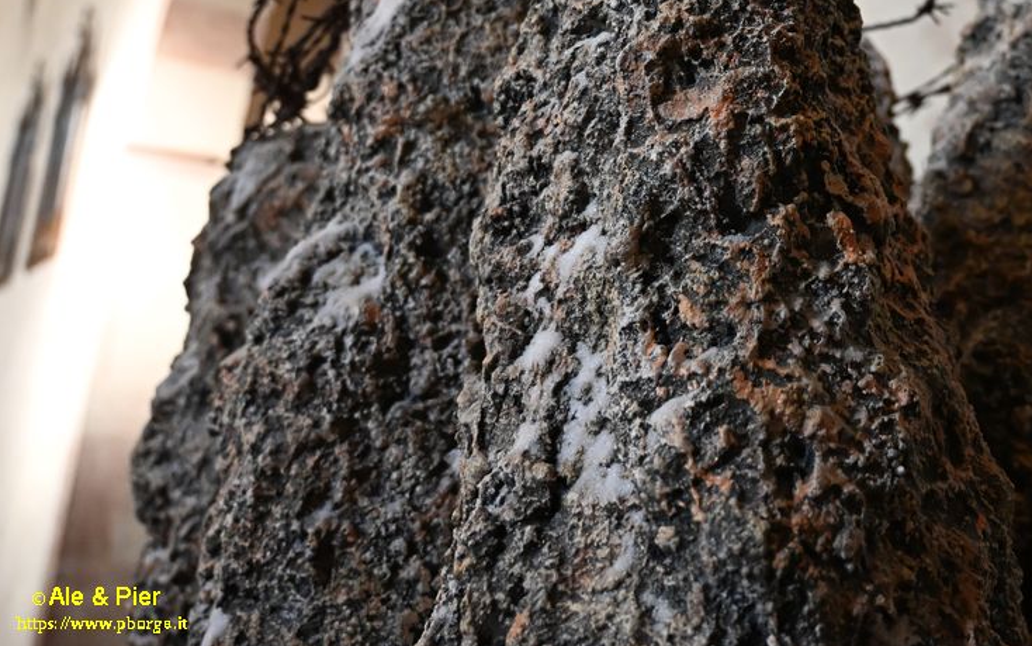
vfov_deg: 31.1
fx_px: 1125
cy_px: 118
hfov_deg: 46.8
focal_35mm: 40
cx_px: 820
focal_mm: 24
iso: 5000
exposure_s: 1/60
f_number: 4
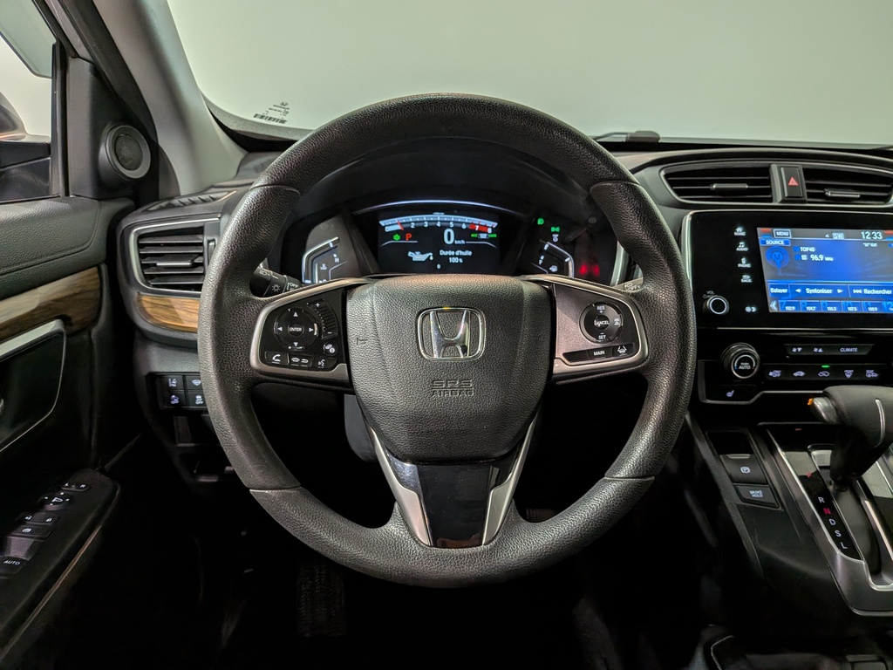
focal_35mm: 24
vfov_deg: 56.8
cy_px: 335
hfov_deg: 71.6
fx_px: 619
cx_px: 446
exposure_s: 1/161
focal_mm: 4.53
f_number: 1.7
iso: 68
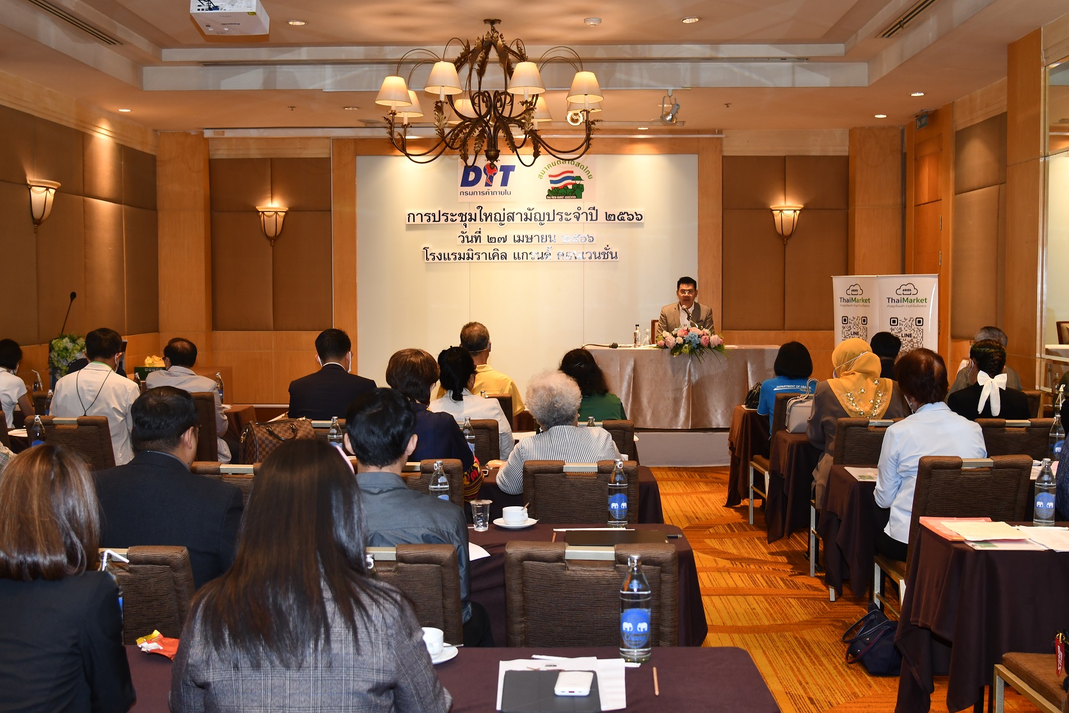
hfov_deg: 48.5
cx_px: 534
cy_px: 356
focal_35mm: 40
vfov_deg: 33.4
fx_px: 1188
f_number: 4
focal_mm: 27
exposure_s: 1/60
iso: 450
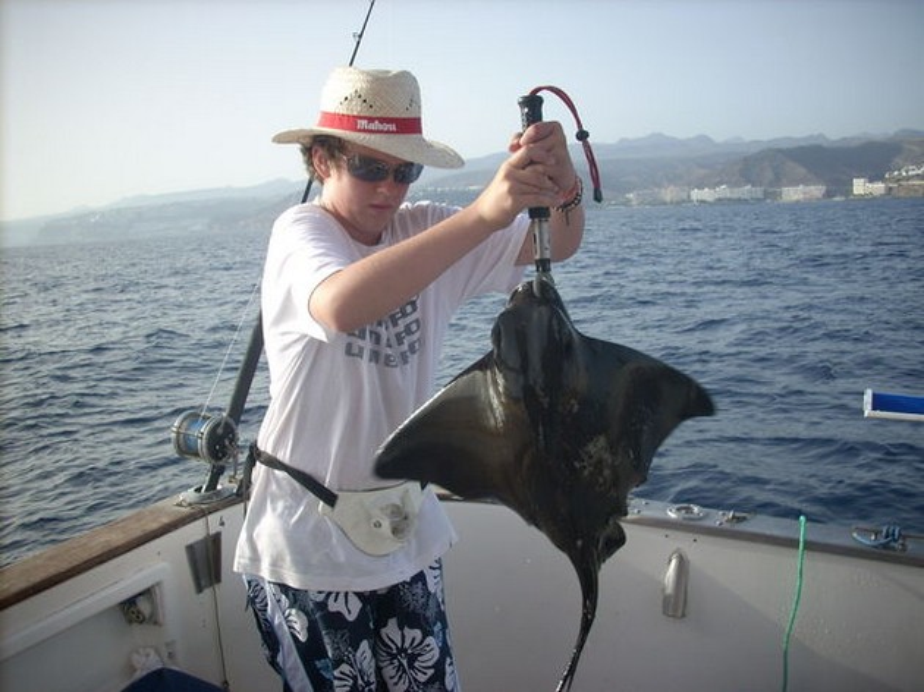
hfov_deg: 50.2
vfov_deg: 38.6
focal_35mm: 37
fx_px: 987
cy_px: 346
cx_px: 462
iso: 64
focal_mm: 6.2
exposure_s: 1/169
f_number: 5.6
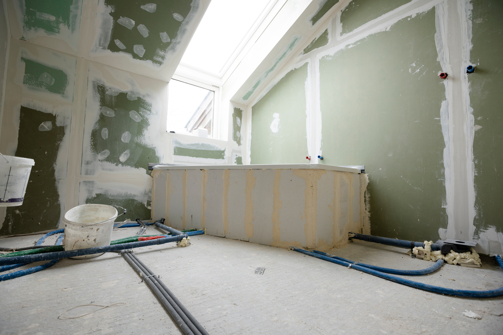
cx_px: 252
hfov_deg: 96.7
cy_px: 168
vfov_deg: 73.7
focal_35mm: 16
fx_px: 224
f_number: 5.6
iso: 100
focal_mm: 16
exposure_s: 1/30
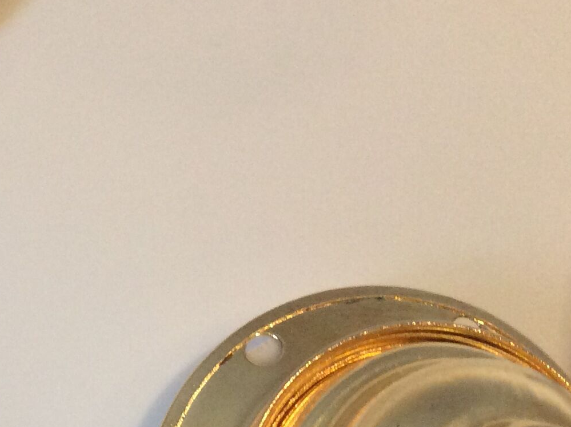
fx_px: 1367
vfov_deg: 17.3
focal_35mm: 83
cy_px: 439
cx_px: -154
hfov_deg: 21.5
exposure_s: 1/25
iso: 125
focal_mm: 3.3
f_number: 2.4
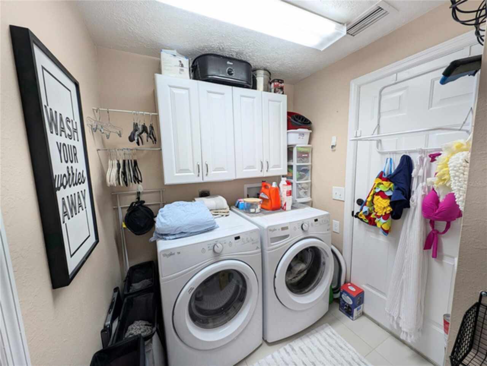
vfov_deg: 94.6
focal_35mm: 12
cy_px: 183
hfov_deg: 110.5
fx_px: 169
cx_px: 244
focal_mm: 2.23
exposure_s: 1/147
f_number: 1.95
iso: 36
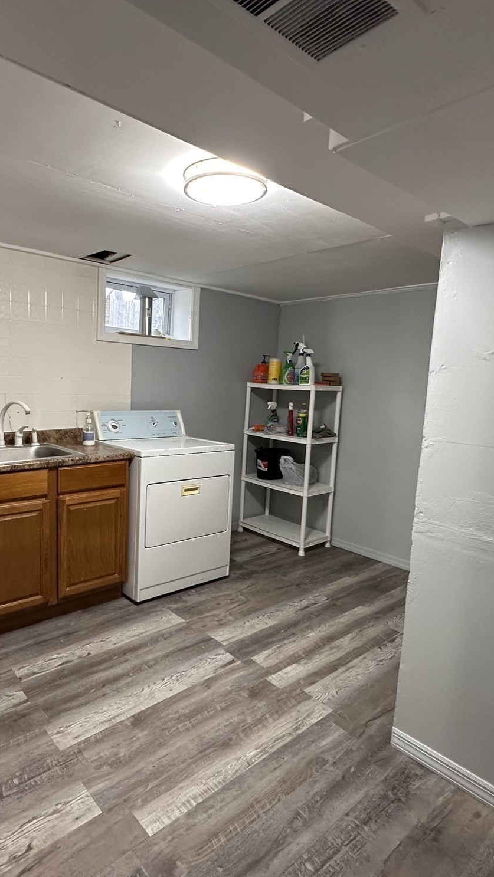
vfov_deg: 83.8
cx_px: 183
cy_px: 429
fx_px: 489
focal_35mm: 21
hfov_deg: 53.0
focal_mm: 2.22
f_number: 2.2
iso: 200
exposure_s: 1/60
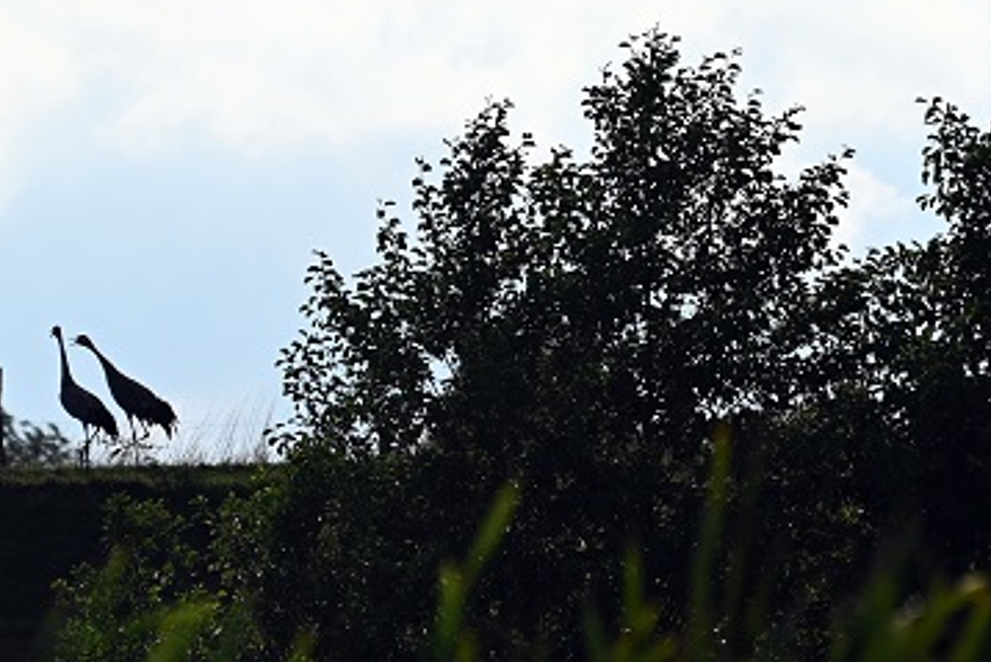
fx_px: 21920
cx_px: 775
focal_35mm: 796
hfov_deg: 2.6
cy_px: 355
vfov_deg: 1.7
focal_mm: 300
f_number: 7.1
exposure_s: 1/800
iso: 100
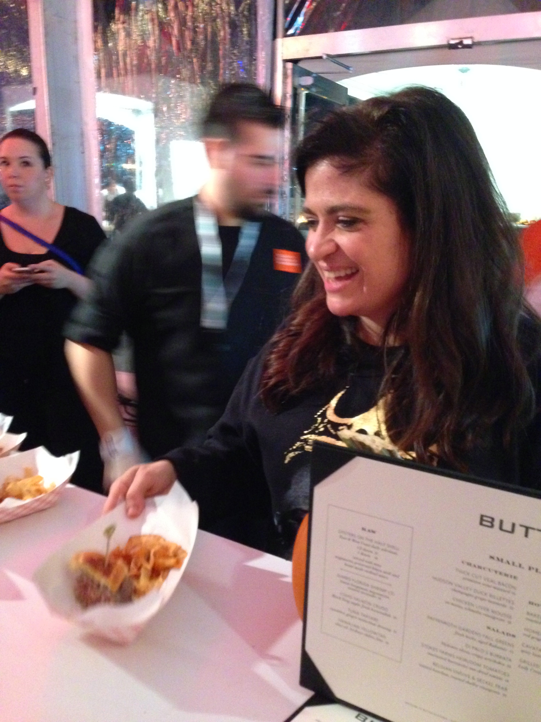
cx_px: 270
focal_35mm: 33
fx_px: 688
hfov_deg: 42.9
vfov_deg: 55.4
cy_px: 361
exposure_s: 1/15
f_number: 2.4
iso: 800
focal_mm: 4.12
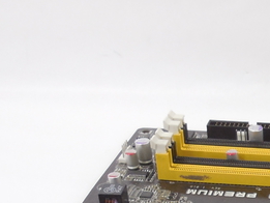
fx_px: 765
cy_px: 326
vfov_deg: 13.9
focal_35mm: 98
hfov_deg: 18.4
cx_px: 371
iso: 125
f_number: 3.1
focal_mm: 4.5
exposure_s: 1/50
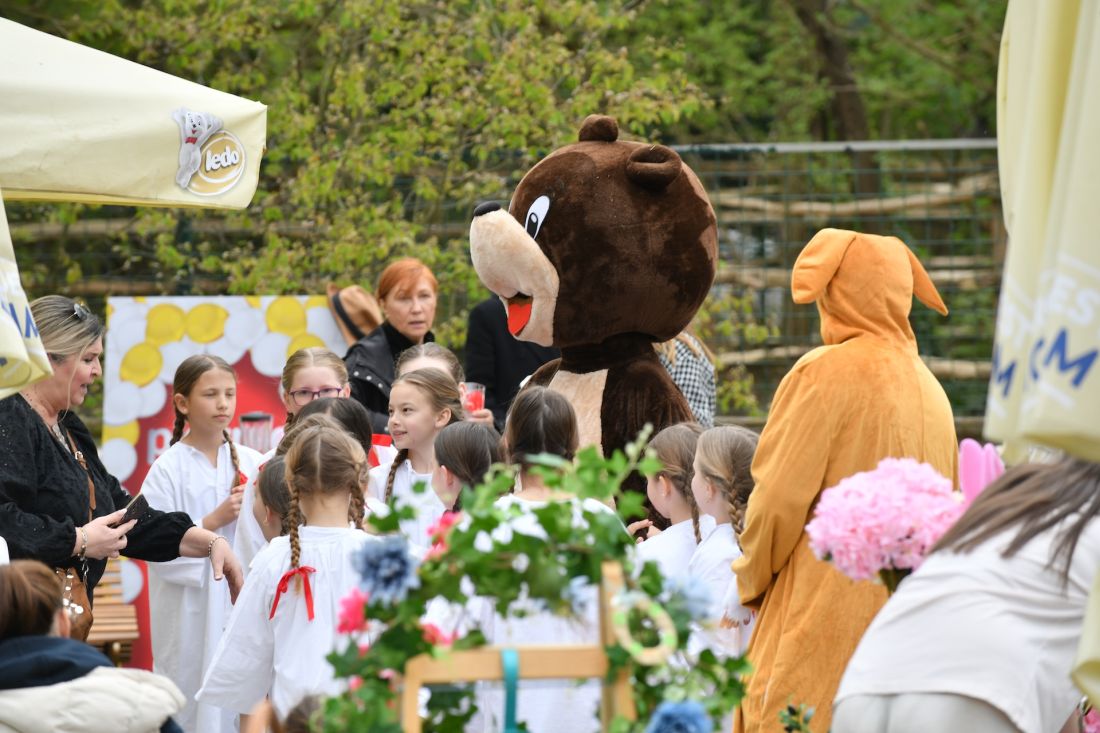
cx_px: 550
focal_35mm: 140
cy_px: 366
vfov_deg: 9.8
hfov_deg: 14.7
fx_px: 4277
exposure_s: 1/320
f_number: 5
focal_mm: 140
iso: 250
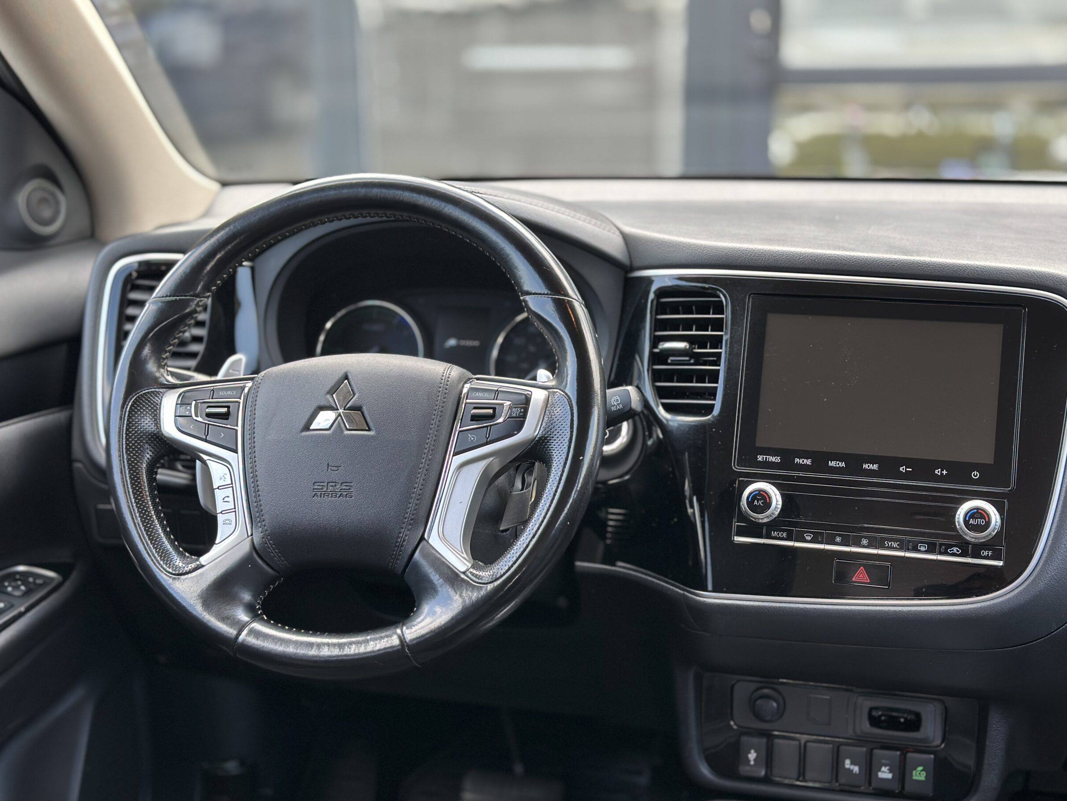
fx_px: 1572
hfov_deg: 37.5
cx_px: 541
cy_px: 391
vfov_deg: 28.6
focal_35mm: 51
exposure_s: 1/121
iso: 64
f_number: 1.78
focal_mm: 6.86
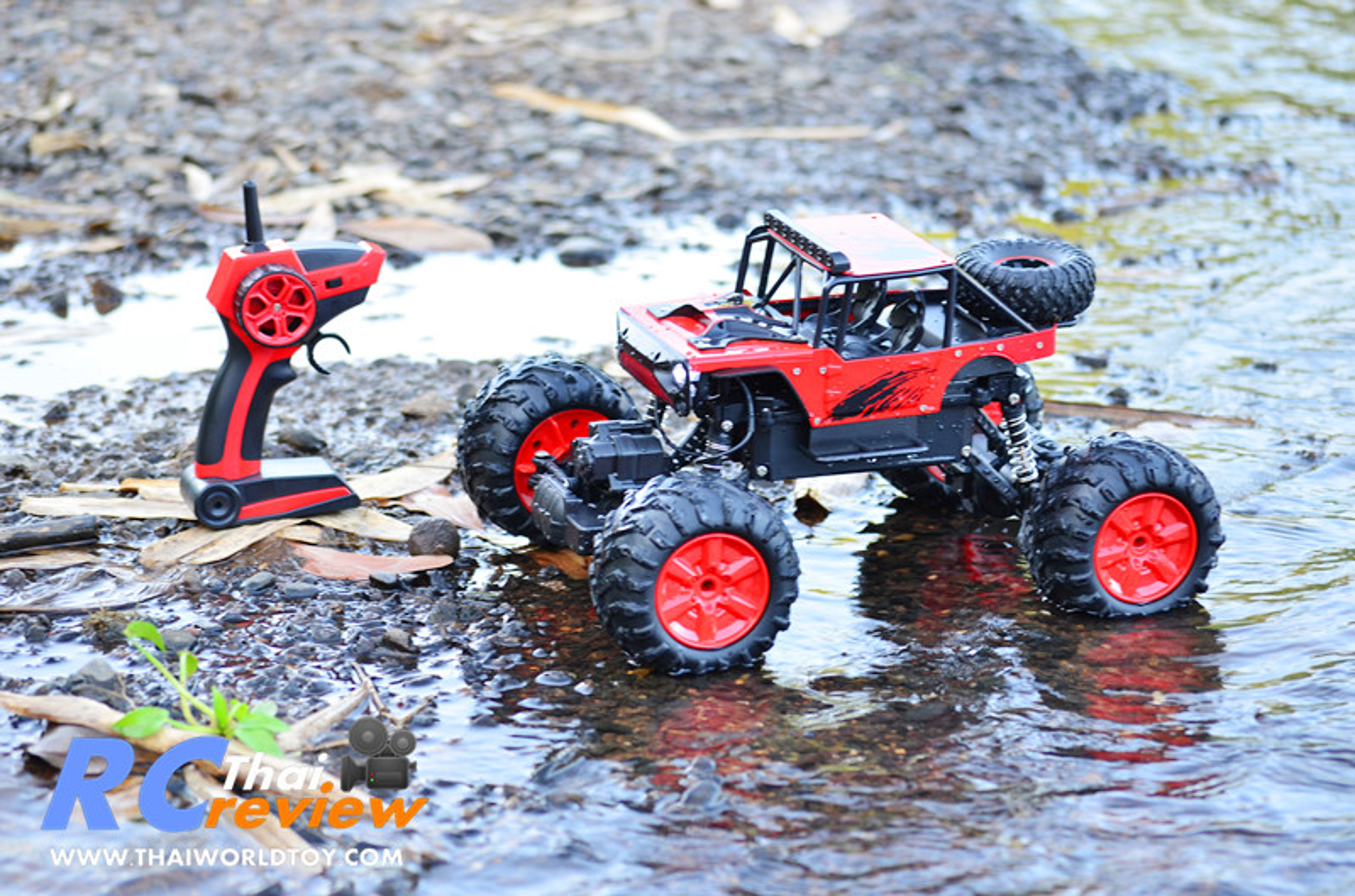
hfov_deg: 20.7
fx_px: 3717
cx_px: 678
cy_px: 448
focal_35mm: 99
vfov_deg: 13.7
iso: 250
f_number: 4.2
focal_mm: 66
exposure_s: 1/50
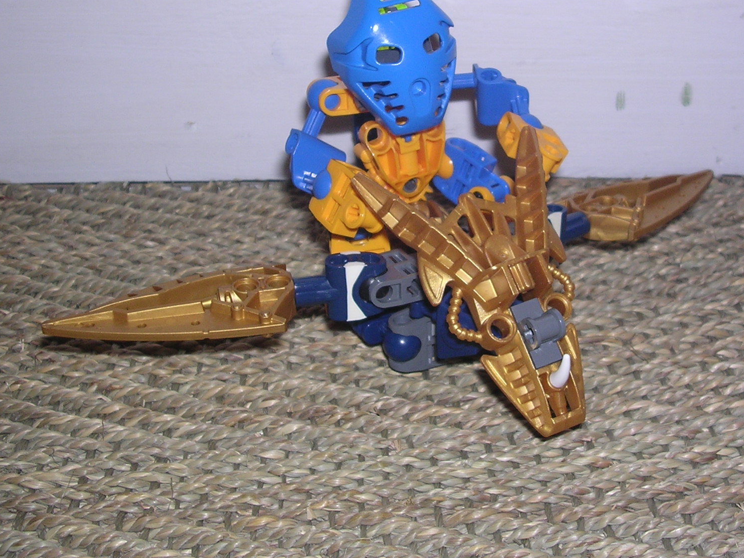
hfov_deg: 36.7
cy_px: 192
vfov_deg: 27.9
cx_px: 430
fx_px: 1117
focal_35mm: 52
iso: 100
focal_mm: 5.8
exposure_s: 1/60.1
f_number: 2.8
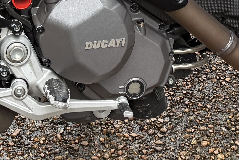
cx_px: 42
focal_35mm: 124
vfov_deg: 10.5
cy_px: -104
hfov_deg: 16.4
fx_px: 823
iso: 100
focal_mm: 6.76
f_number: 1.78
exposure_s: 1/543
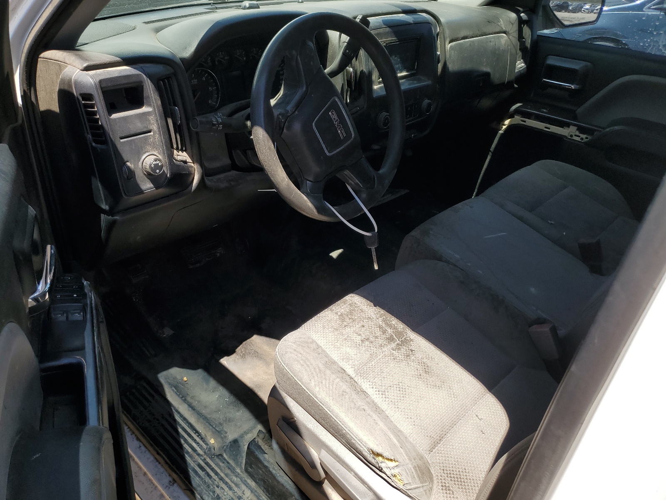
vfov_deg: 53.1
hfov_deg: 67.3
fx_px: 500
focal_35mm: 26
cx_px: 333
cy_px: 250
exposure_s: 1/1250
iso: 50
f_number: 1.5
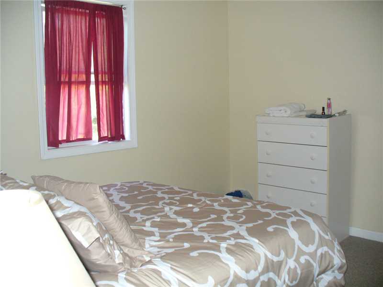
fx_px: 409
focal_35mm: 37
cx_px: 192
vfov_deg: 38.7
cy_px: 144
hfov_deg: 50.1
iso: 160
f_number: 2.8
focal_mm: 6.1
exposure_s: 1/30
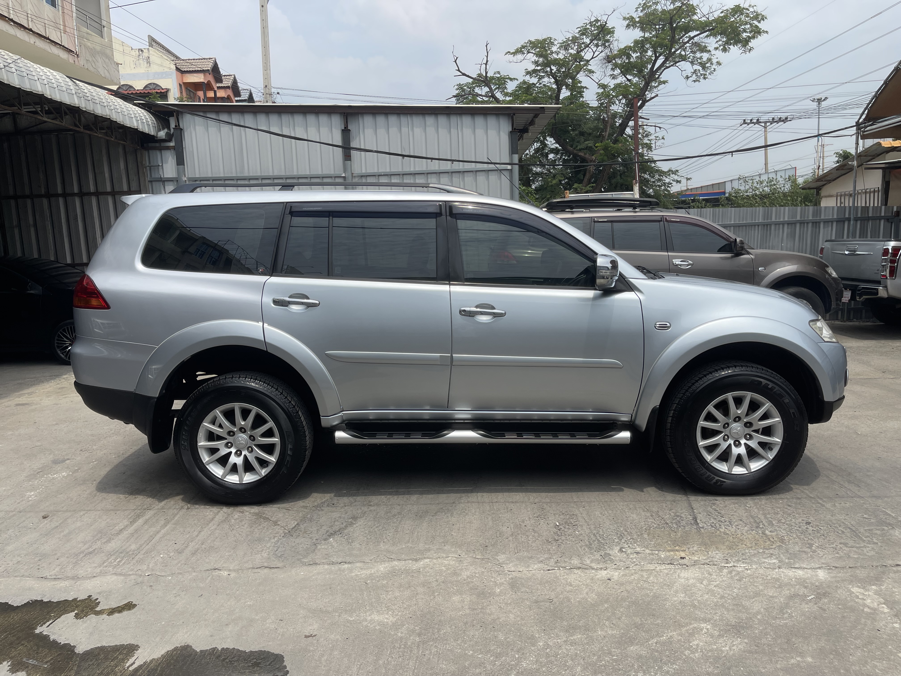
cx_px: 450
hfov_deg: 69.4
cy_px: 338
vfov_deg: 54.9
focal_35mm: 25
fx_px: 651
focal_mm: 5.1
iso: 32
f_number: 1.6
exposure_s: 1/4717
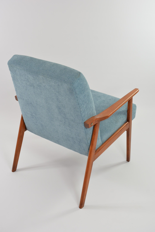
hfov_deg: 26.0
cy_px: 115
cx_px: 78
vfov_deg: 38.2
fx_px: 335
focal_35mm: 52
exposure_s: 1/60
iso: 400
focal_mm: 34
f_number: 7.1
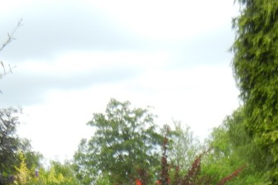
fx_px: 734
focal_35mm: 95
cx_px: 165
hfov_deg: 21.4
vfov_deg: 13.2
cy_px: 312
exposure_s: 1/366
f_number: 3.5
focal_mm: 5.4
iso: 160
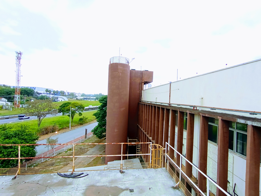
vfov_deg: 78.1
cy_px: 98
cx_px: 130
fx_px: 121
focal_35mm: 16
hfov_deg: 94.5
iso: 50
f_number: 2.2
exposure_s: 1/205
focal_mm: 1.65
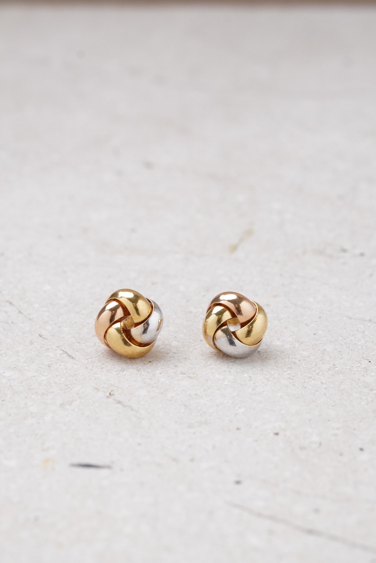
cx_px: 188
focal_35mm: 105
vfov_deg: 19.5
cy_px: 282
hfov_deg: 13.0
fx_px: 1645
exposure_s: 1/200
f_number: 9
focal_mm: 70
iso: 1600
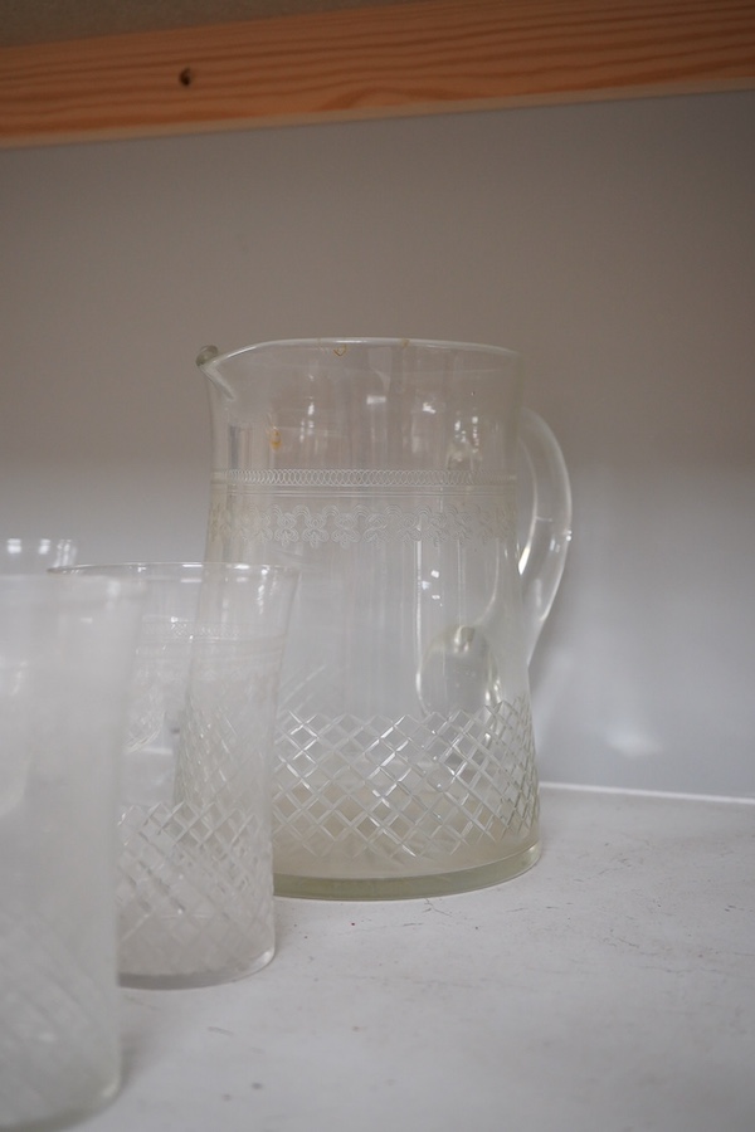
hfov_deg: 29.9
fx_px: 1416
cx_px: 378
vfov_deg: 43.6
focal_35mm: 45
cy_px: 566
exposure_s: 1/125
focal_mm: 30
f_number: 6.3
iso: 1250
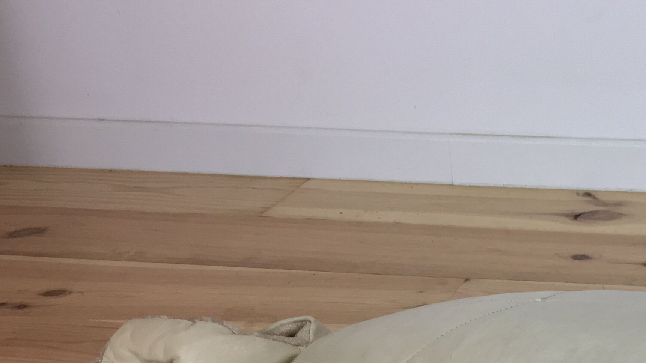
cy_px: 522
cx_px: 714
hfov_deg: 26.3
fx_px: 1268
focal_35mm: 74
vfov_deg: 15.2
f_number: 2.2
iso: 40
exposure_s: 1/33
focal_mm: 4.15
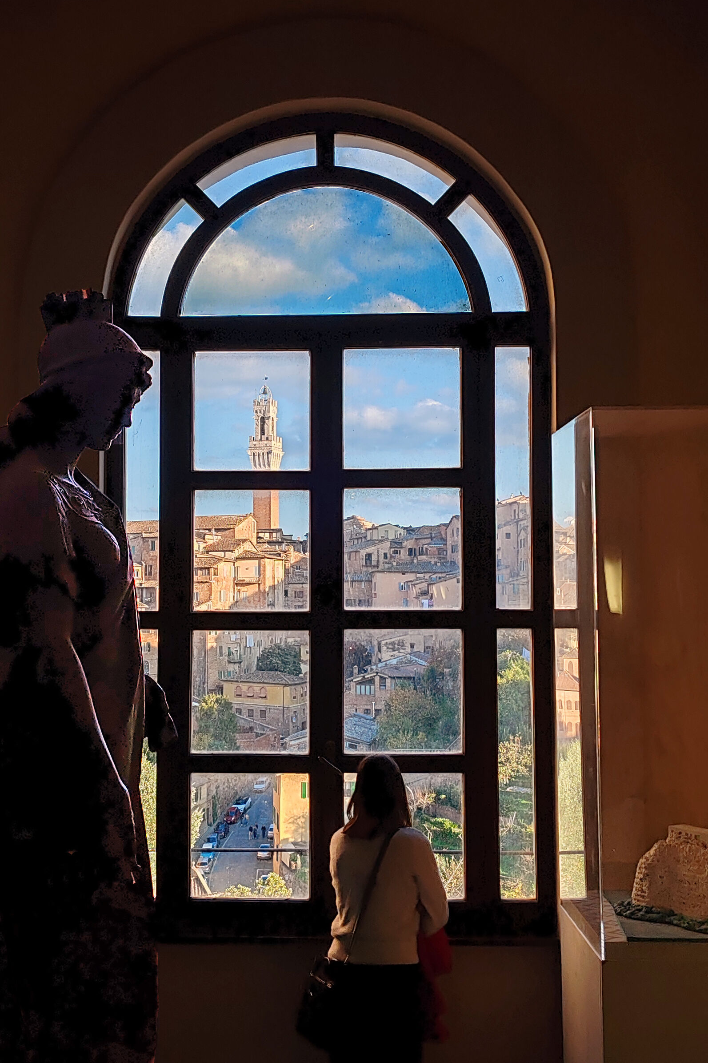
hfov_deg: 28.6
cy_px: 532
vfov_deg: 41.9
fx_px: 1387
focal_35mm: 47
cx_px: 311
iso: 50
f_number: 1.9
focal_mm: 6.12
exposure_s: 1/210
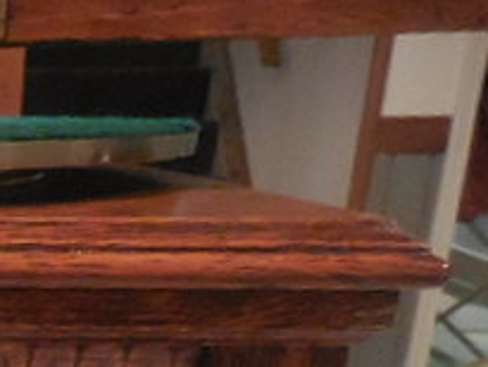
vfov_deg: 17.3
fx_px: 1100
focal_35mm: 78
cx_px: -250
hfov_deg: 21.1
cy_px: 527
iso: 1600
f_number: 3.7
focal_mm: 4.5
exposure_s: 1/40
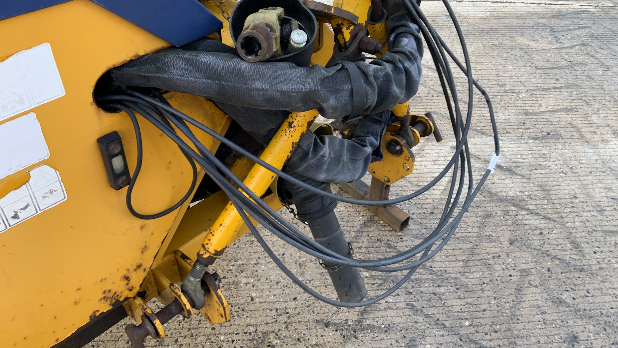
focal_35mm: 32
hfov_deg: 61.0
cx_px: 311
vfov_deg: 36.3
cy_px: 114
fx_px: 524
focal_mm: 3
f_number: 1.8
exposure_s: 1/122
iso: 25
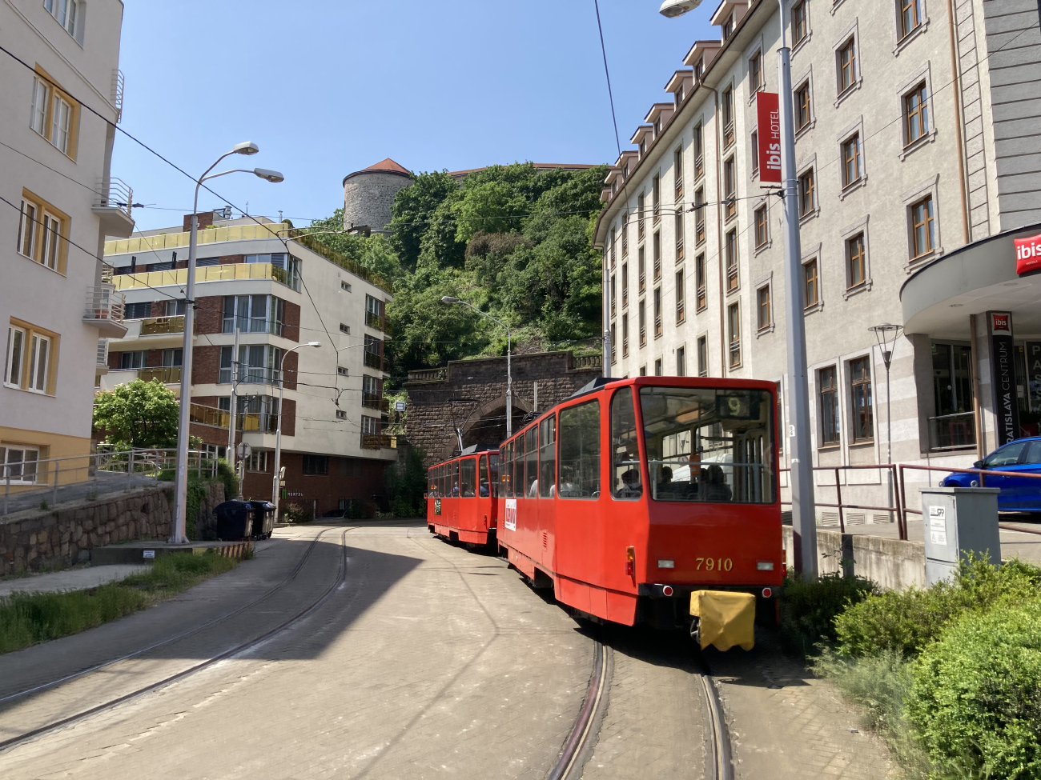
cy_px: 390
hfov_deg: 63.4
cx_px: 520
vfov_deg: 49.7
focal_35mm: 28
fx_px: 842
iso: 20
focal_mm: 3.99
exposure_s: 1/1499
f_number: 1.8
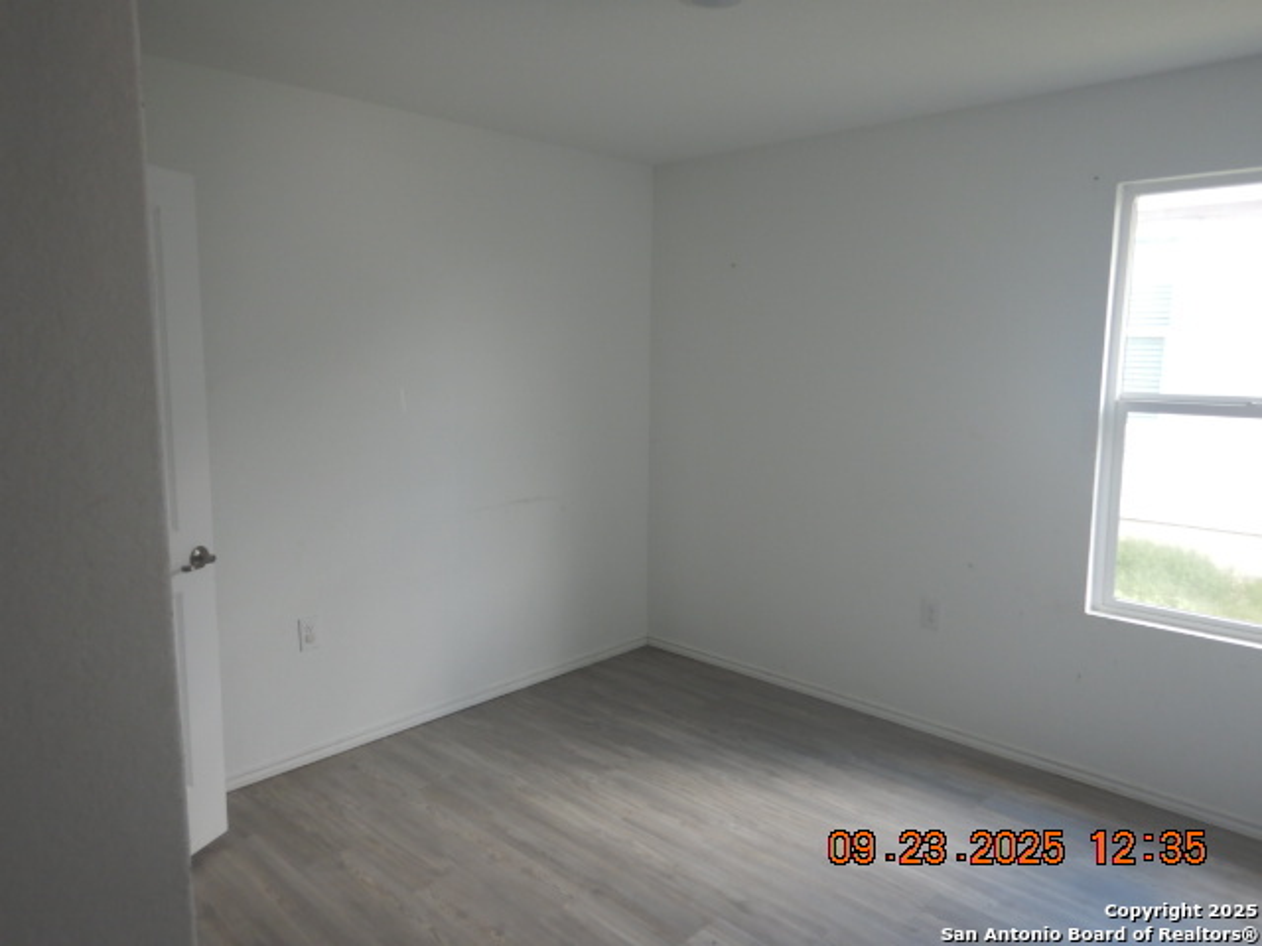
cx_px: 631
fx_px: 875
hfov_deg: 71.6
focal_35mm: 24
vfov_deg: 56.8
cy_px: 473
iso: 125
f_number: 2.8
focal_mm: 4.3
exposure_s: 1/50
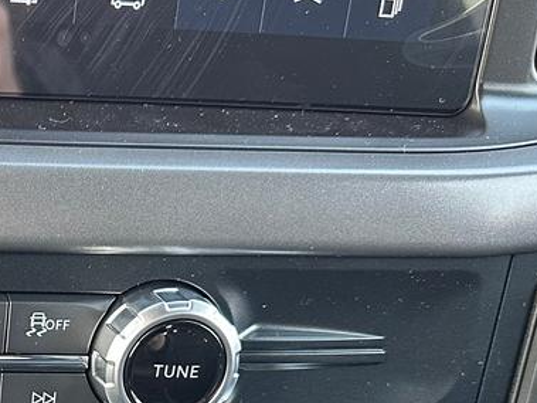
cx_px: -146
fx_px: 1256
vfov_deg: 17.0
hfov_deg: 21.9
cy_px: 541
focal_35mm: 81
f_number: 1.78
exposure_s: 1/60
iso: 250
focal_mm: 6.86
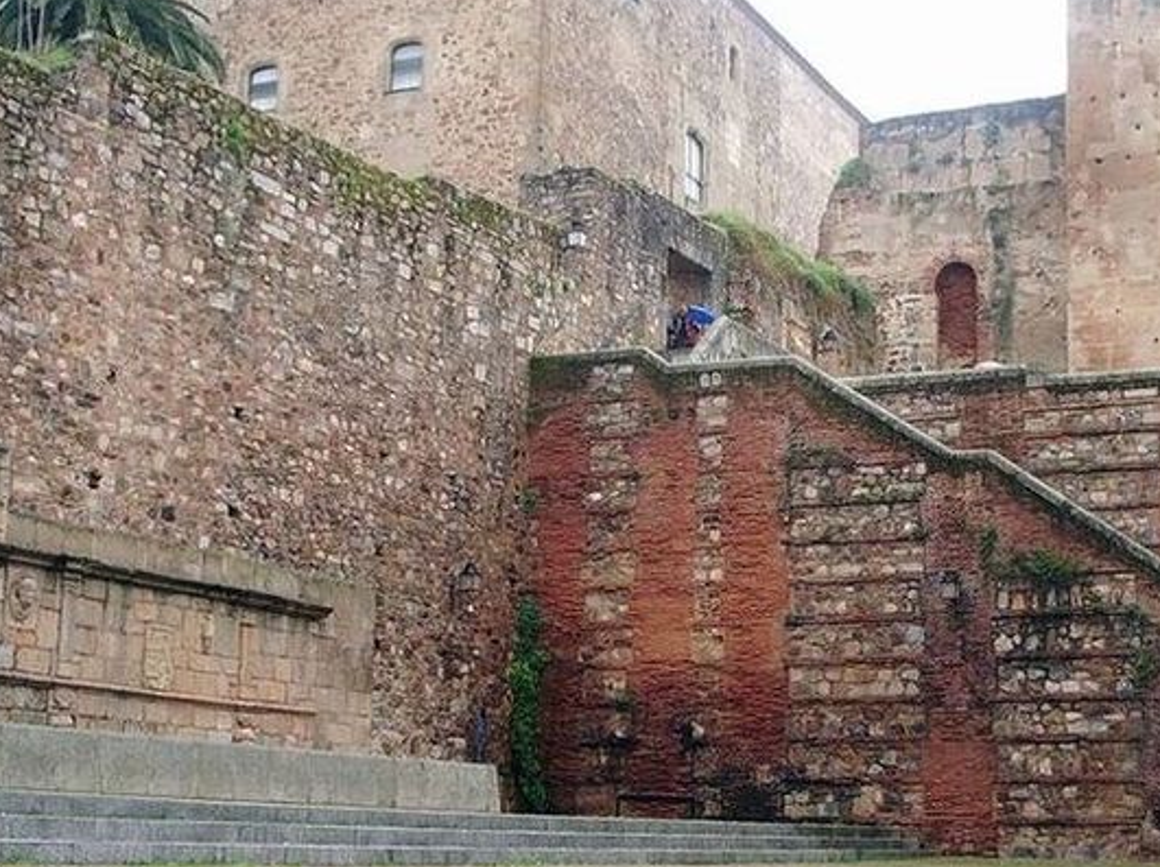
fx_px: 2075
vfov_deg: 23.6
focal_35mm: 62
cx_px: 734
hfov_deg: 31.1
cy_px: 443
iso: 50
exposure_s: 1/80
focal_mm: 5.8
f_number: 4.3
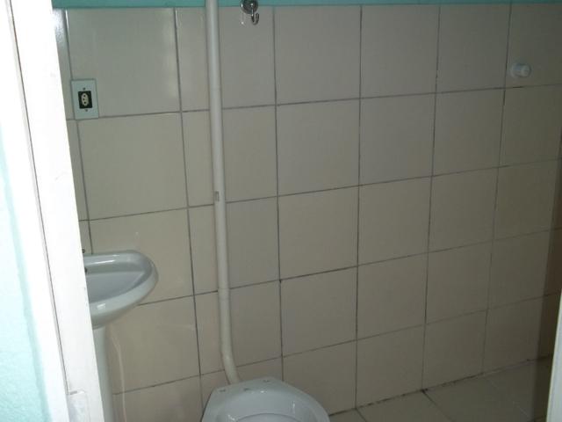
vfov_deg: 39.7
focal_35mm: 36
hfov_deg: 51.4
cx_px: 281
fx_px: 584
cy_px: 211
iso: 160
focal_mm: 6.5
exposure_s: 1/30
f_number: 3.1
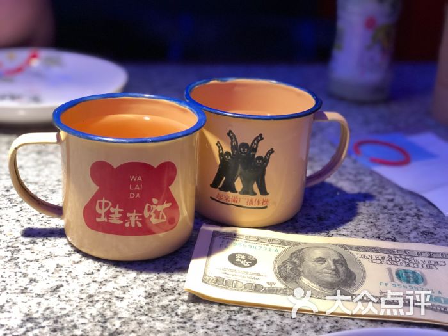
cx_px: 224
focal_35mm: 57
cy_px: 168
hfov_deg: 33.8
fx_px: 738
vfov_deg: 25.7
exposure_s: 1/100
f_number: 2.8
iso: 320
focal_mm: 6.6
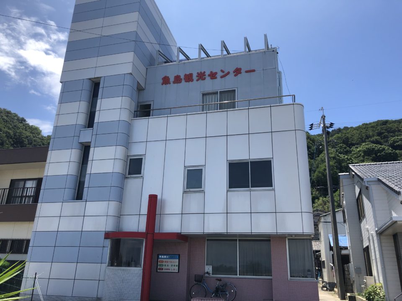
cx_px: 201
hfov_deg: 63.4
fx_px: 325
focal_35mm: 28
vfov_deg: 49.7
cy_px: 150
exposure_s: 1/2000
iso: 20
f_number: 1.8
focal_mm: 4
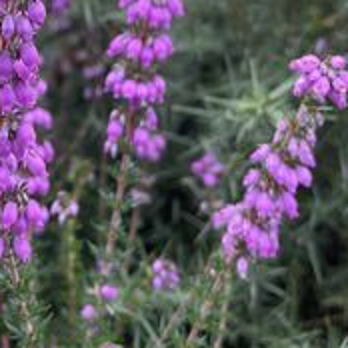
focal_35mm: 59
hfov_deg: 27.6
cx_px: 11
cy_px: 127
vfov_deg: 28.9
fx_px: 671
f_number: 1.6
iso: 32
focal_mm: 4.2
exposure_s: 1/270
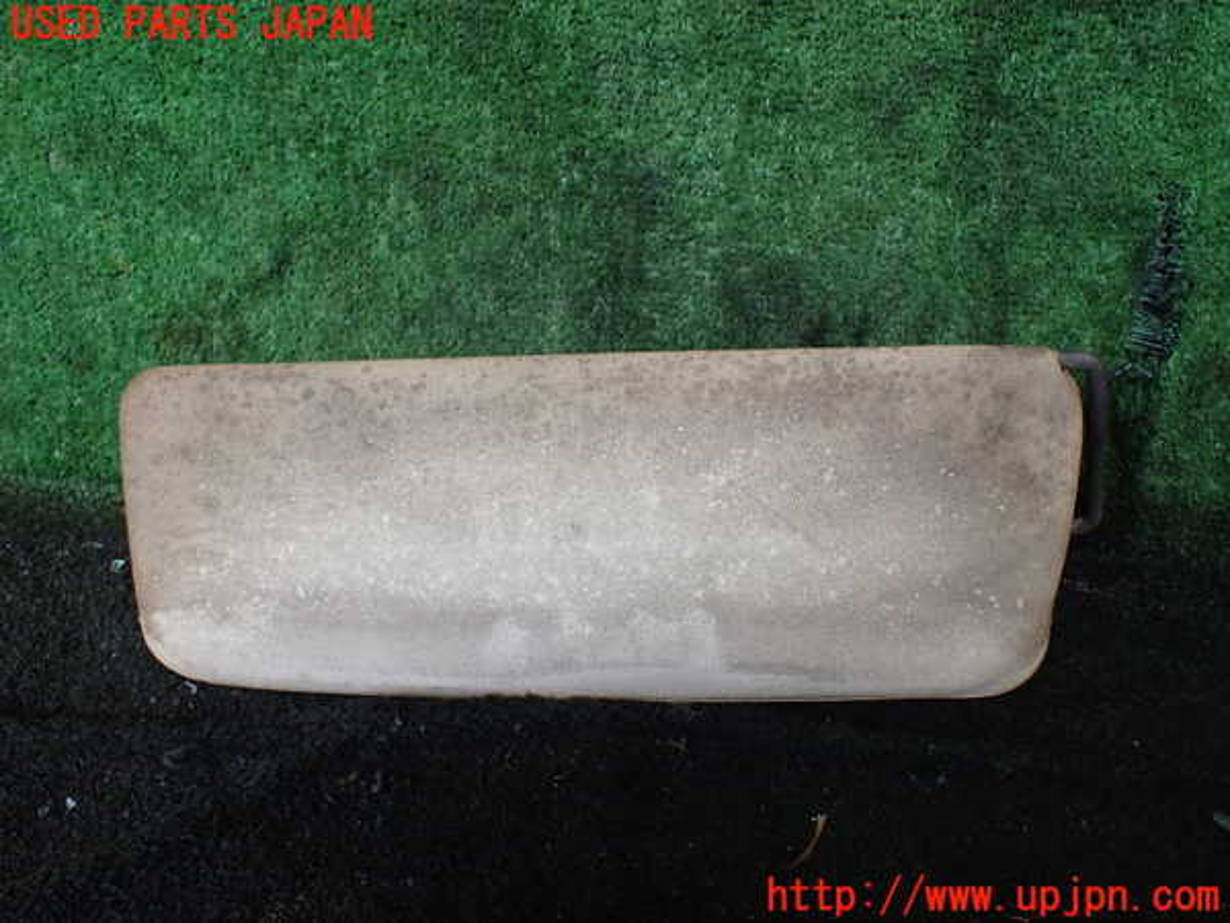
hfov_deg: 60.0
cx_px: 615
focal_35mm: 30
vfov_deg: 46.8
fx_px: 1066
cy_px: 462
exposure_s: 1/160
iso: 100
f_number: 2.3
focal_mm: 5.4
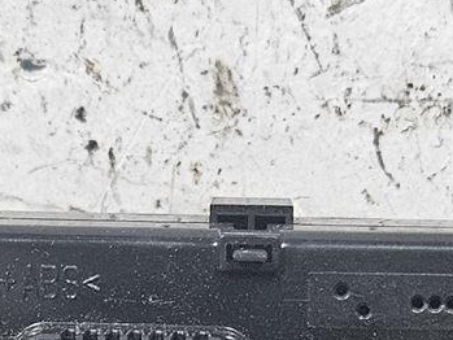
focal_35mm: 135
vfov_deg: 10.3
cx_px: 243
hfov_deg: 14.6
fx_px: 1767
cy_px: 616
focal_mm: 5.4
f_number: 1.8
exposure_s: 1/100
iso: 640
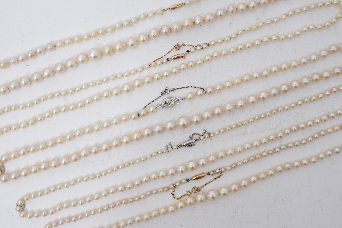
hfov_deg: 43.6
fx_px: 427
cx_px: 171
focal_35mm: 45
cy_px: 114
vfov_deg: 29.9
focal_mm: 30
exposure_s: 1/125
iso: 320
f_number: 16
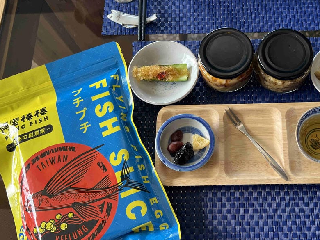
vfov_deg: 36.0
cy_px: 115
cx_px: 216
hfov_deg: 46.0
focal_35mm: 40
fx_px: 370
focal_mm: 5.7
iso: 50
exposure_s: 1/121
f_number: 1.5
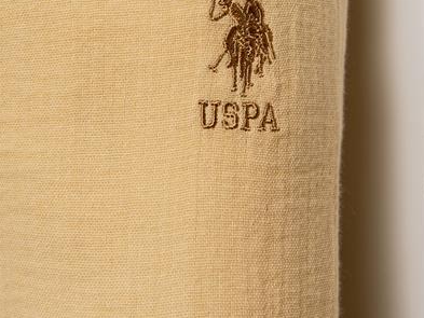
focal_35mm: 66
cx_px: 214
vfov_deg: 22.0
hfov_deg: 29.4
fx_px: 809
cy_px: 74
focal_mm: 30
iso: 125
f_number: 7.1
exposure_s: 1/160
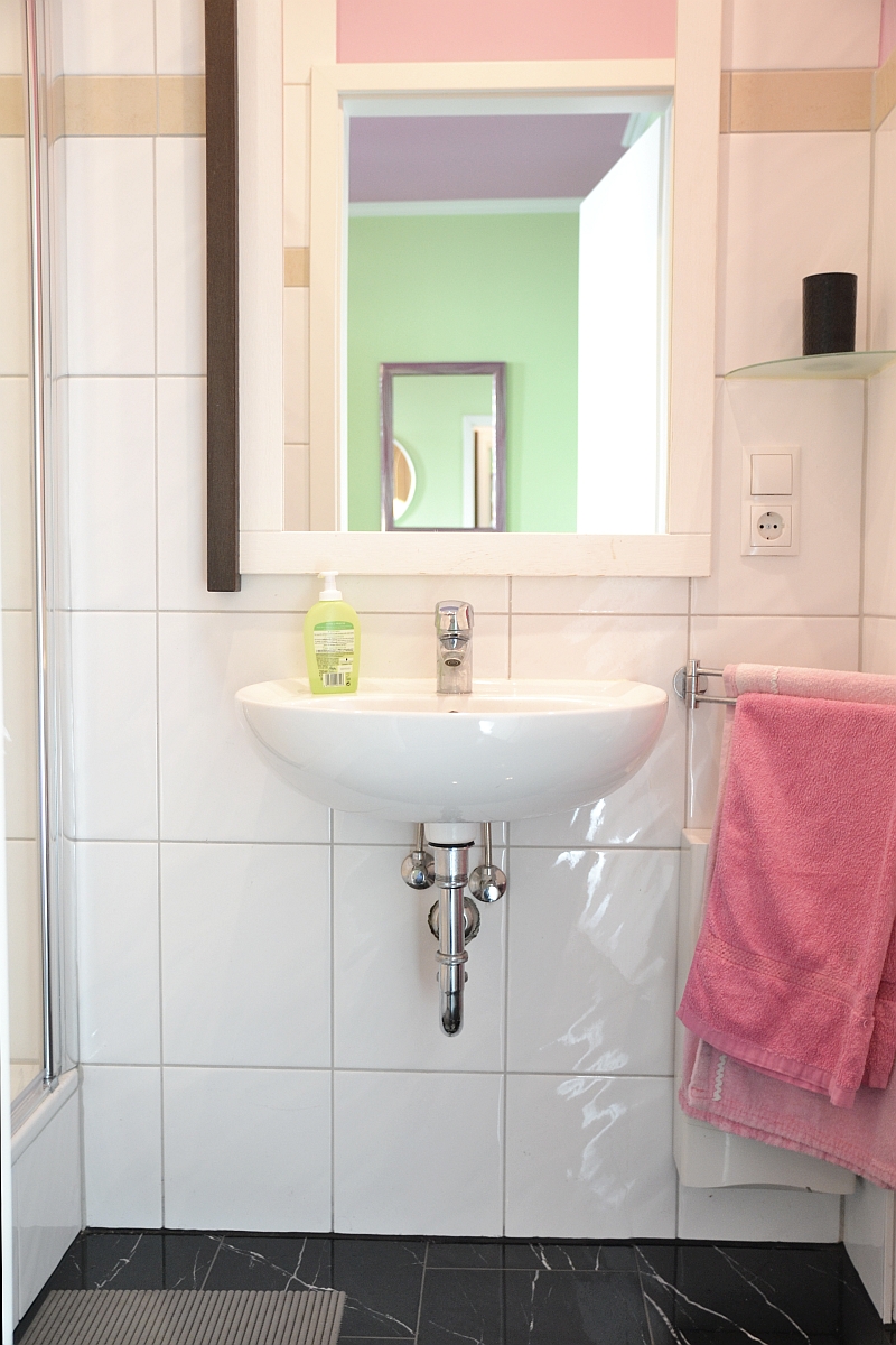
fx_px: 1344
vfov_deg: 53.1
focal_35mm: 36
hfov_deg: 36.9
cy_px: 672
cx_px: 448
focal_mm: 24
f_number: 3.5
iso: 800
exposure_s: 1/50
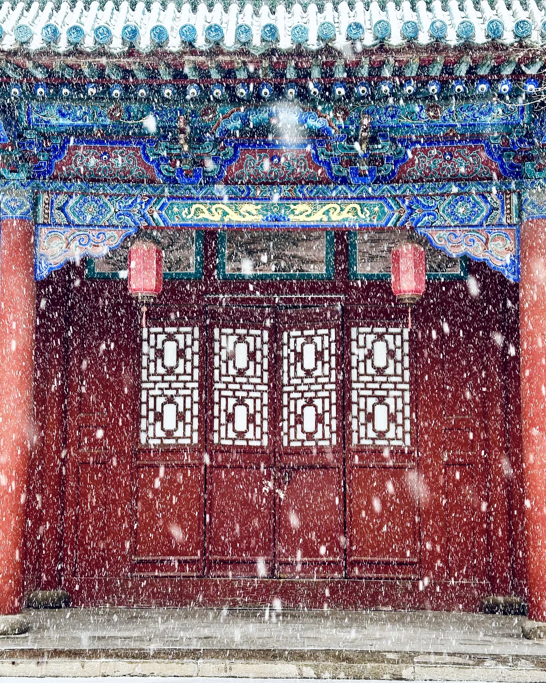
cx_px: 269
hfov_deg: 29.7
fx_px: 1030
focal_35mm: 51
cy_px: 366
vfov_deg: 36.6
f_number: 1.78
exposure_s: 1/136
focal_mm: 6.86
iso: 80
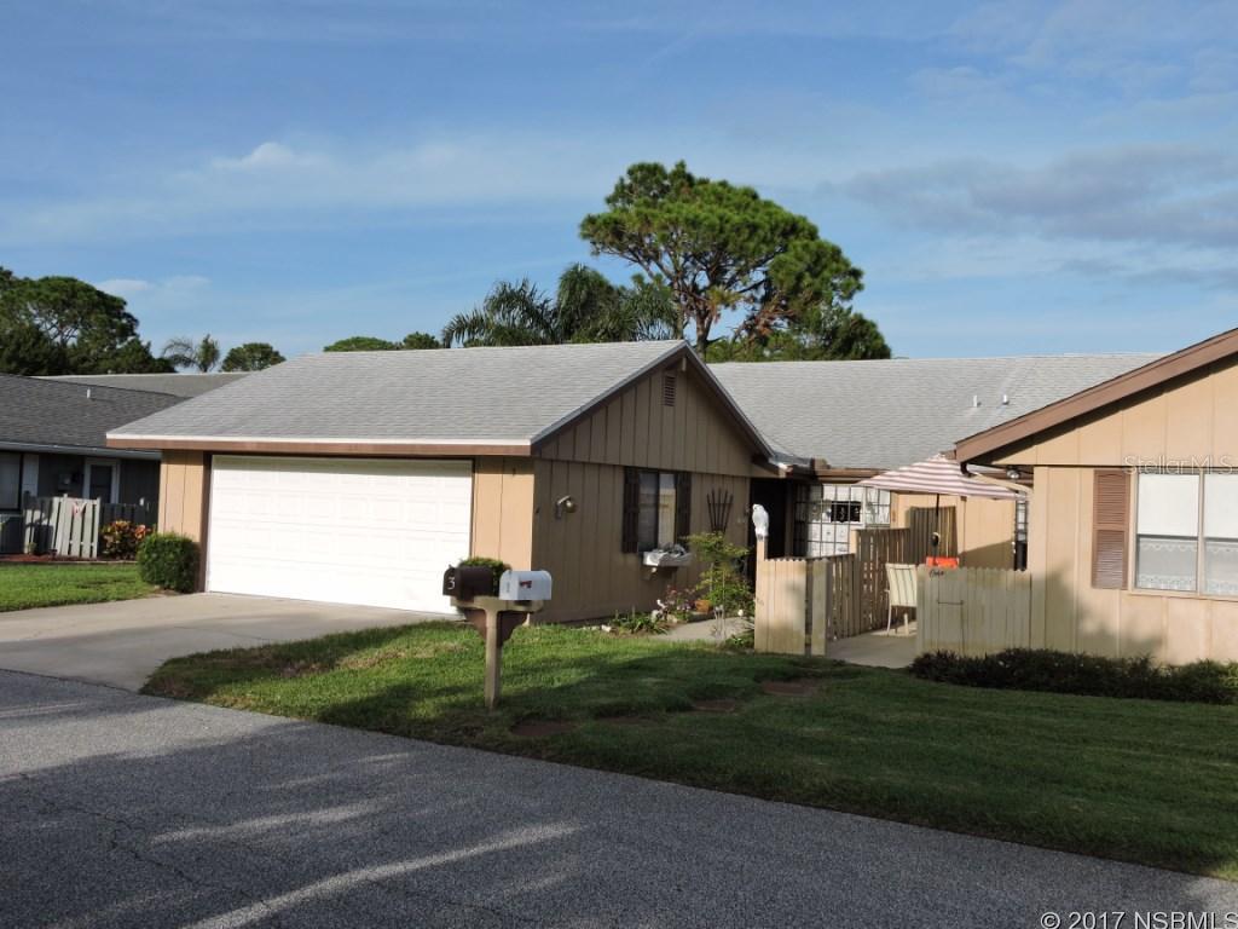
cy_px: 464
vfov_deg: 40.7
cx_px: 619
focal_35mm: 35
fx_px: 1252
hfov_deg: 52.6
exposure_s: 1/1250
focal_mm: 6.3
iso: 100
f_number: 3.8
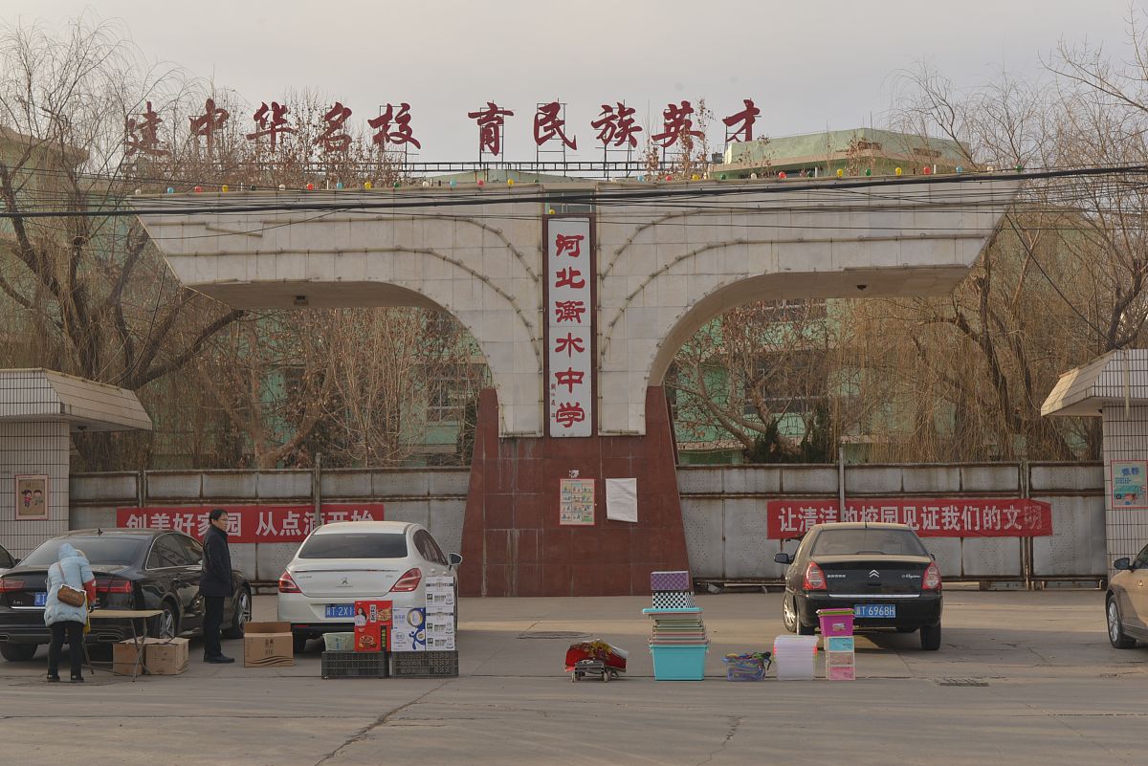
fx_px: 1754
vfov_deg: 24.6
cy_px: 383
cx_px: 574
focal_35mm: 55
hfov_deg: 36.2
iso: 200
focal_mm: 55
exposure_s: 1/250
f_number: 8
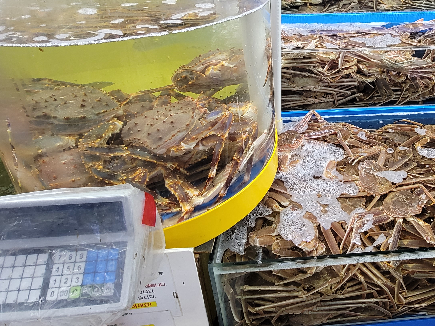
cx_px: 308
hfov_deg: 68.5
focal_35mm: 24
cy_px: 83
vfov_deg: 54.3
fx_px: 302
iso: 160
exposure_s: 1/60
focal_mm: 2.2
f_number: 2.2
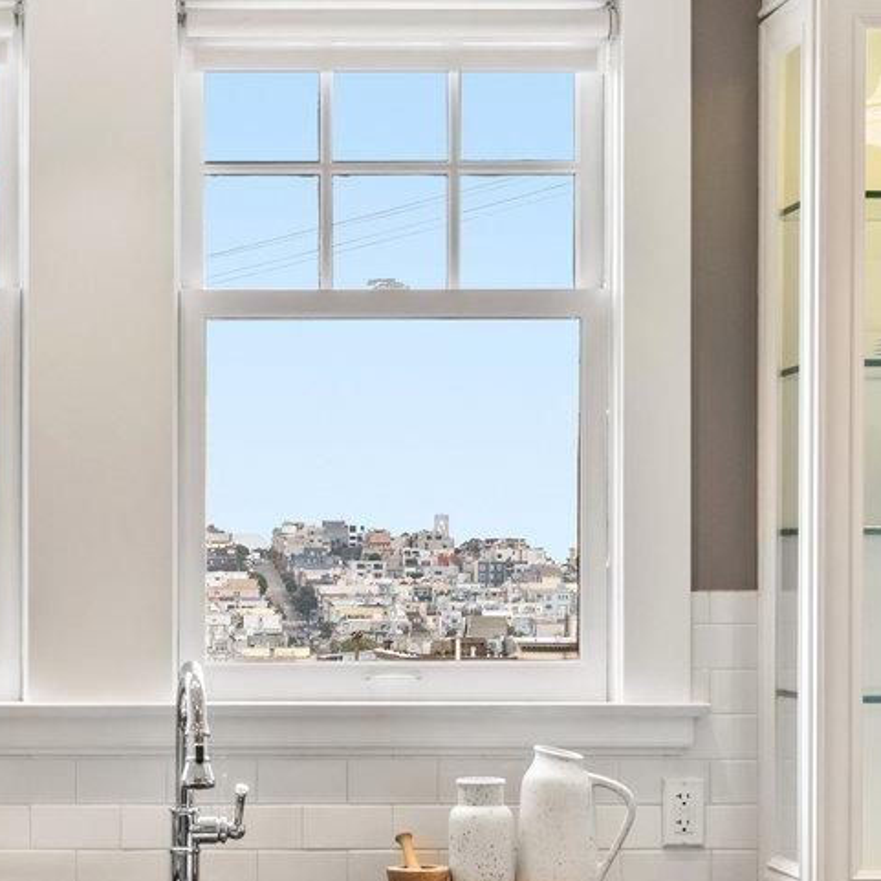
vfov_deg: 19.5
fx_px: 2563
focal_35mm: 89
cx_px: 53
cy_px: 571
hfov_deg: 19.1
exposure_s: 1/50
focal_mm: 28
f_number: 9
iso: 400
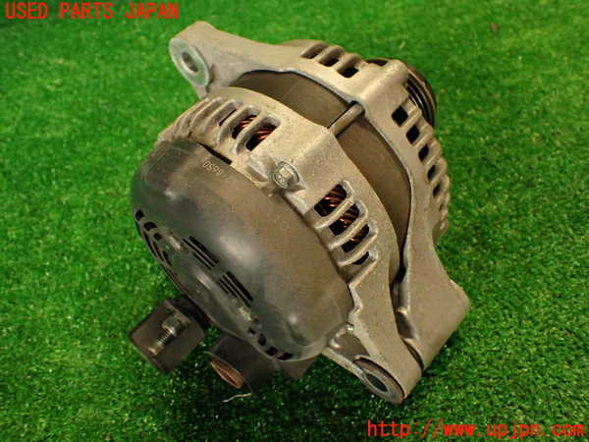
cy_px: 221
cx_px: 294
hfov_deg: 56.8
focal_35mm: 32
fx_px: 544
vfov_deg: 44.2
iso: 250
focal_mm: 5.79
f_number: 2.4
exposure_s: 1/30
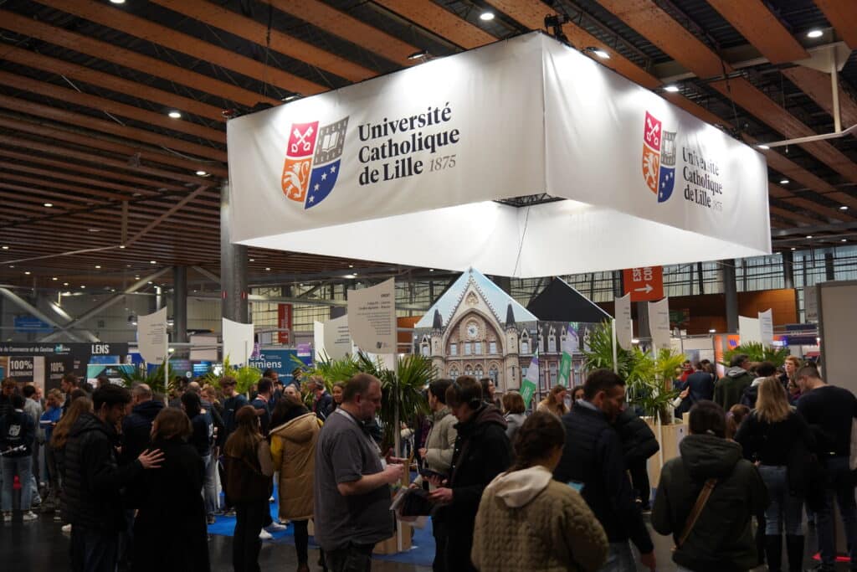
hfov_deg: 54.4
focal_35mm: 35
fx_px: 833
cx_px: 428
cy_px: 286
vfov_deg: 37.9
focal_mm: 35
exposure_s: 1/80
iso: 640
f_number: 4
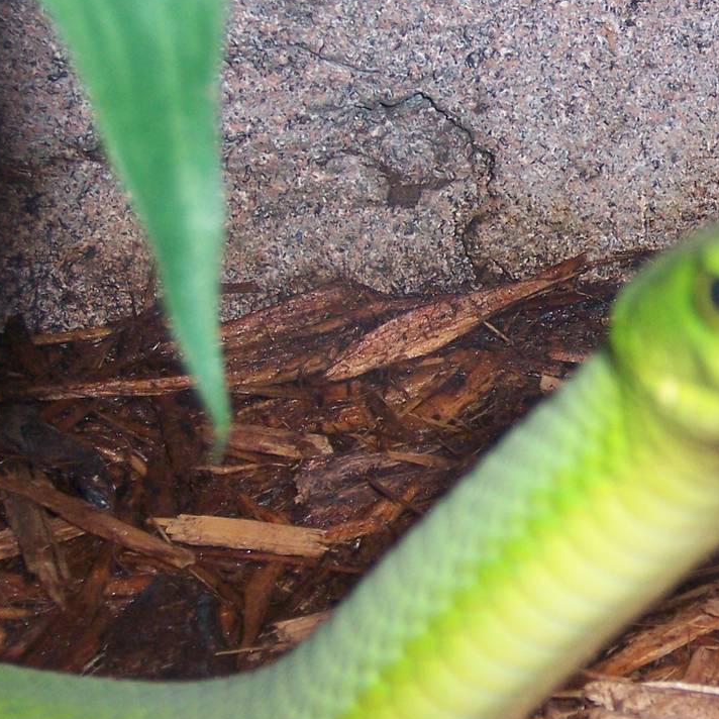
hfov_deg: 11.9
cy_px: 334
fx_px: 3407
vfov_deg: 12.0
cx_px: 762
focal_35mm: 145
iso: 140
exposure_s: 1/90
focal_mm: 12.1
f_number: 4.3
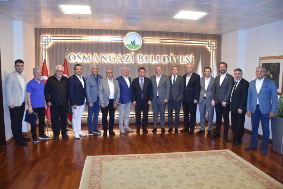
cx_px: 142
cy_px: 94
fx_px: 212
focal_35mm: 27
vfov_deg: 47.9
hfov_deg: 67.4
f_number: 4
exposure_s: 1/60
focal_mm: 18
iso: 1000
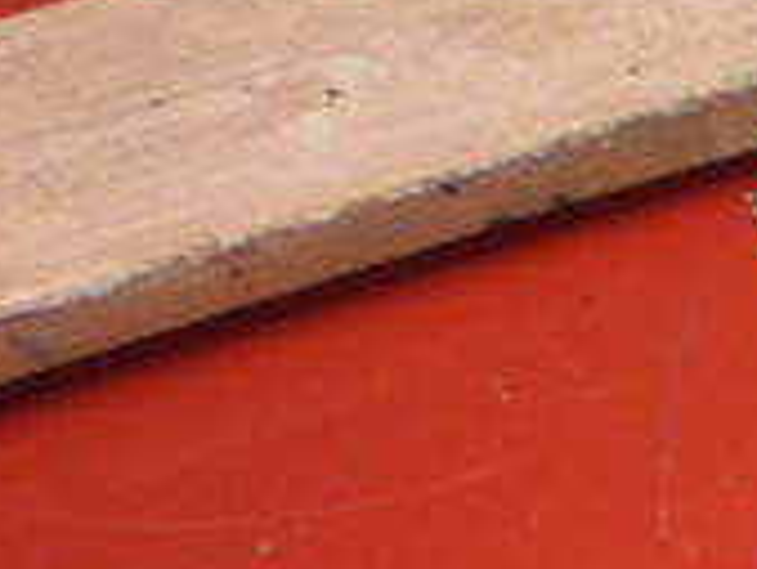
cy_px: 618
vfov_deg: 10.8
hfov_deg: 13.4
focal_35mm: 136
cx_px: 1254
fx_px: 2976
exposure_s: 1/30
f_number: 3.1
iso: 125
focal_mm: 6.3
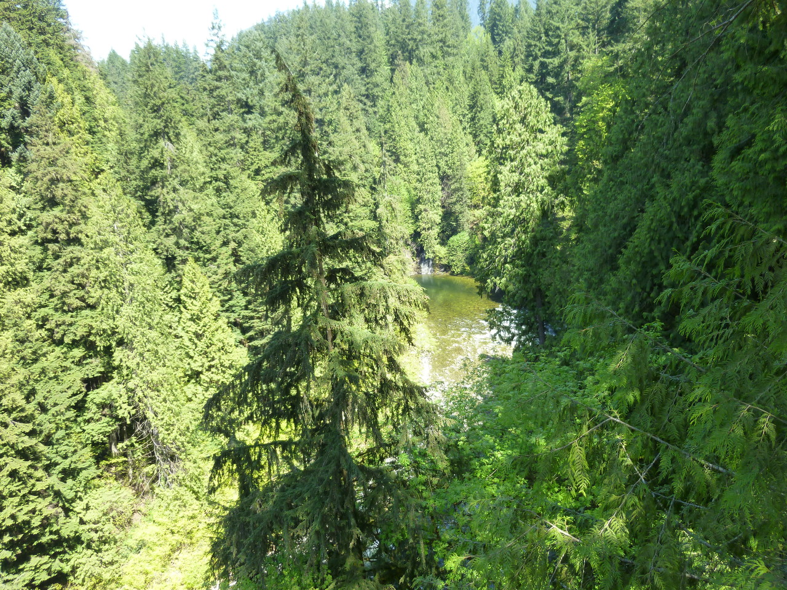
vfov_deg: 54.9
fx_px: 568
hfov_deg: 69.4
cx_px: 394
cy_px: 295
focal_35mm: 25
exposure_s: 1/100
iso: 125
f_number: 3.3
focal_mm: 4.5
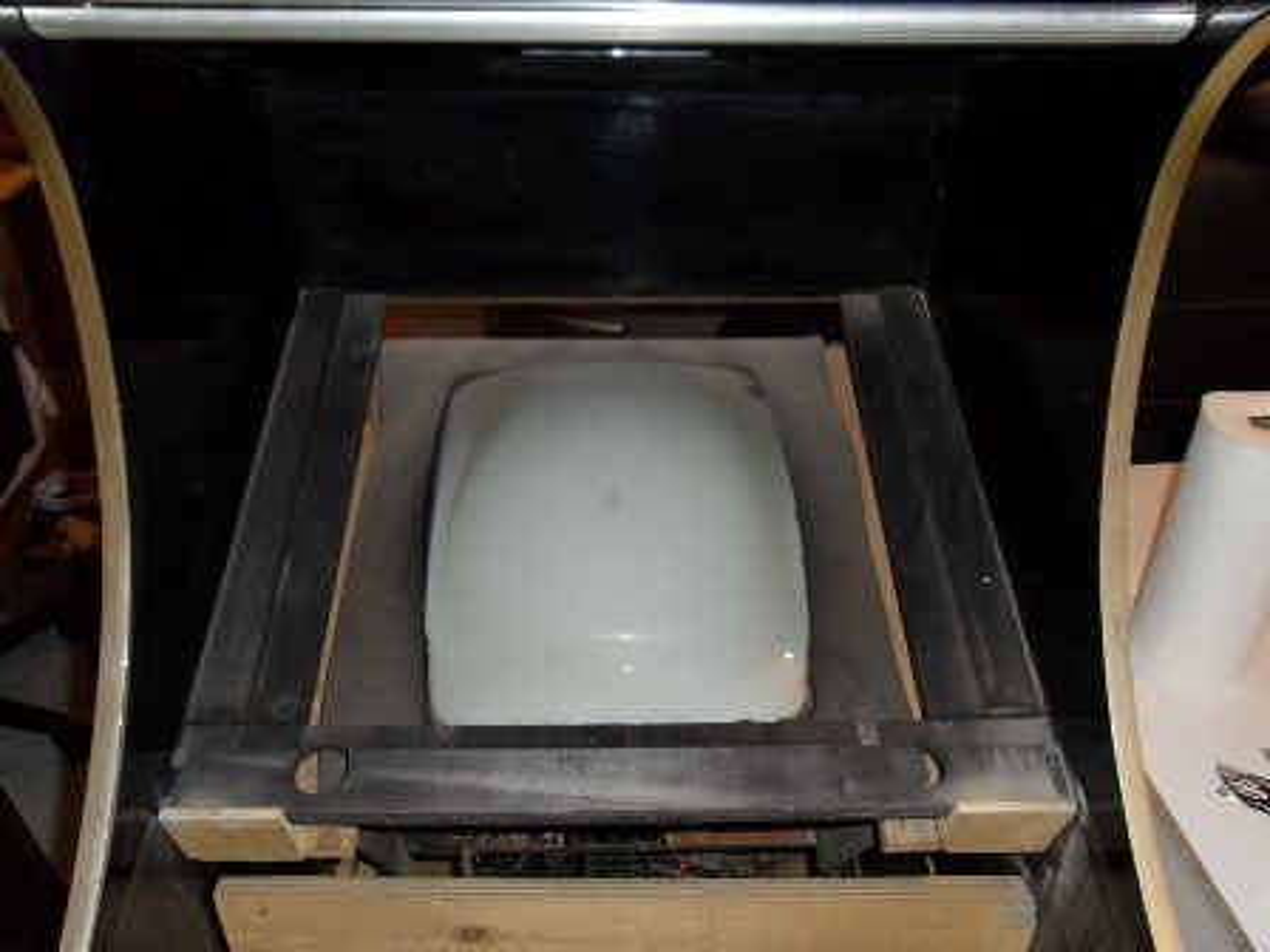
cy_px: 476
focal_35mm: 28
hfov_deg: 63.4
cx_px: 635
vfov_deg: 49.7
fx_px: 1027
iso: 200
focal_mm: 5
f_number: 3.4
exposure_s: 1/45
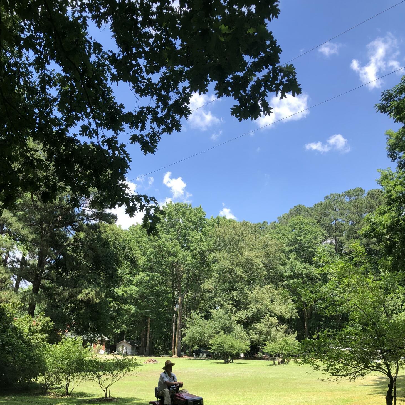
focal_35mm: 34
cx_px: 198
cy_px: 273
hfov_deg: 48.4
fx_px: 450
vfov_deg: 47.6
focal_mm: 3.99
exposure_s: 1/823
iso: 20
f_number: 1.8
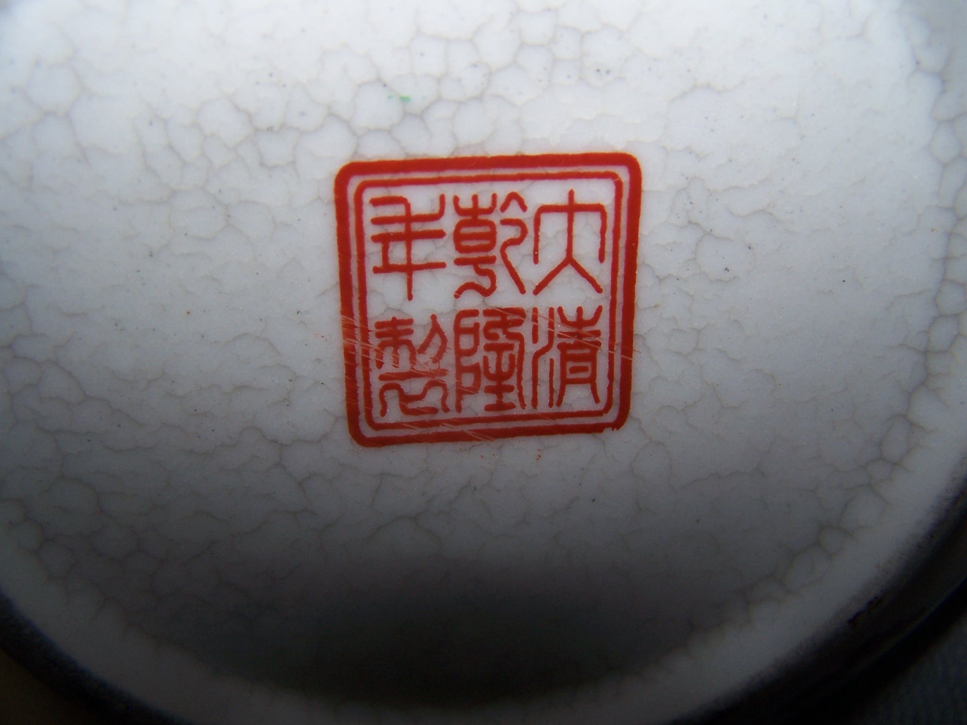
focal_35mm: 38
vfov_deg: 37.7
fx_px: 1062
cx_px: 484
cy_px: 362
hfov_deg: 49.0
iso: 80
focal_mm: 6.3
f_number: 2.8
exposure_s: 1/60
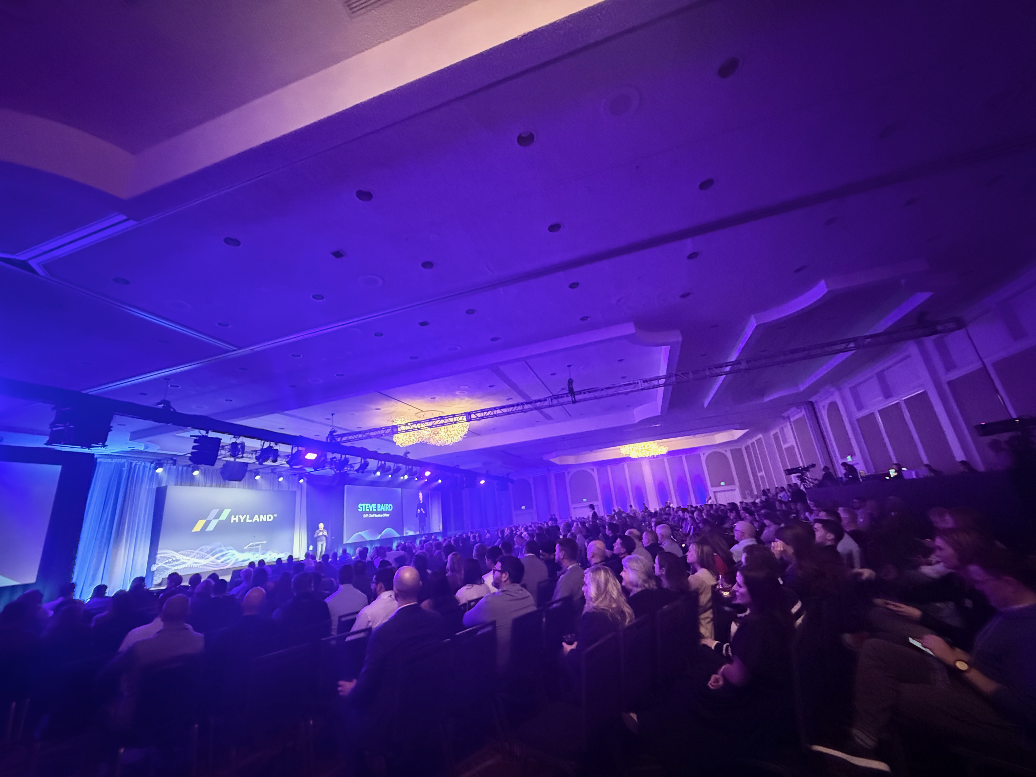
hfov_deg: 102.1
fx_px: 419
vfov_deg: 85.7
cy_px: 388
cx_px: 518
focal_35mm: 14
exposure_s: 1/49
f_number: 2.2
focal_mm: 2.22
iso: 1250
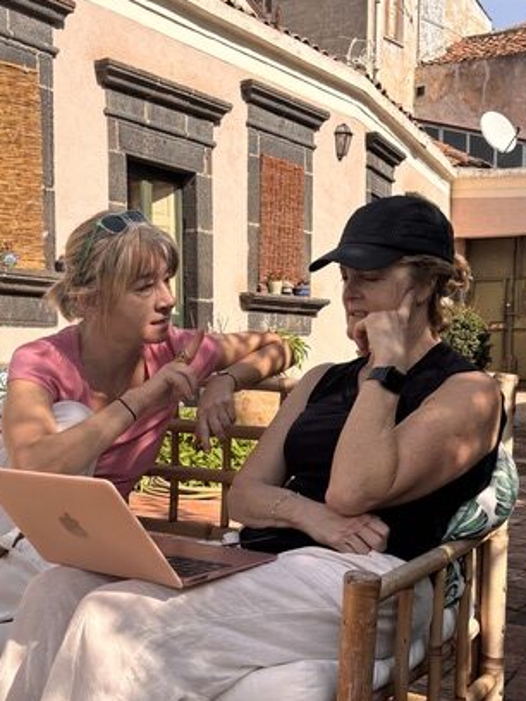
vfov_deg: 37.1
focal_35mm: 51
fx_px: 1033
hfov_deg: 28.6
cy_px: 460
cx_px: 242
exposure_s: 1/2710
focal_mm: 5.96
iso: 50
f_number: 1.6
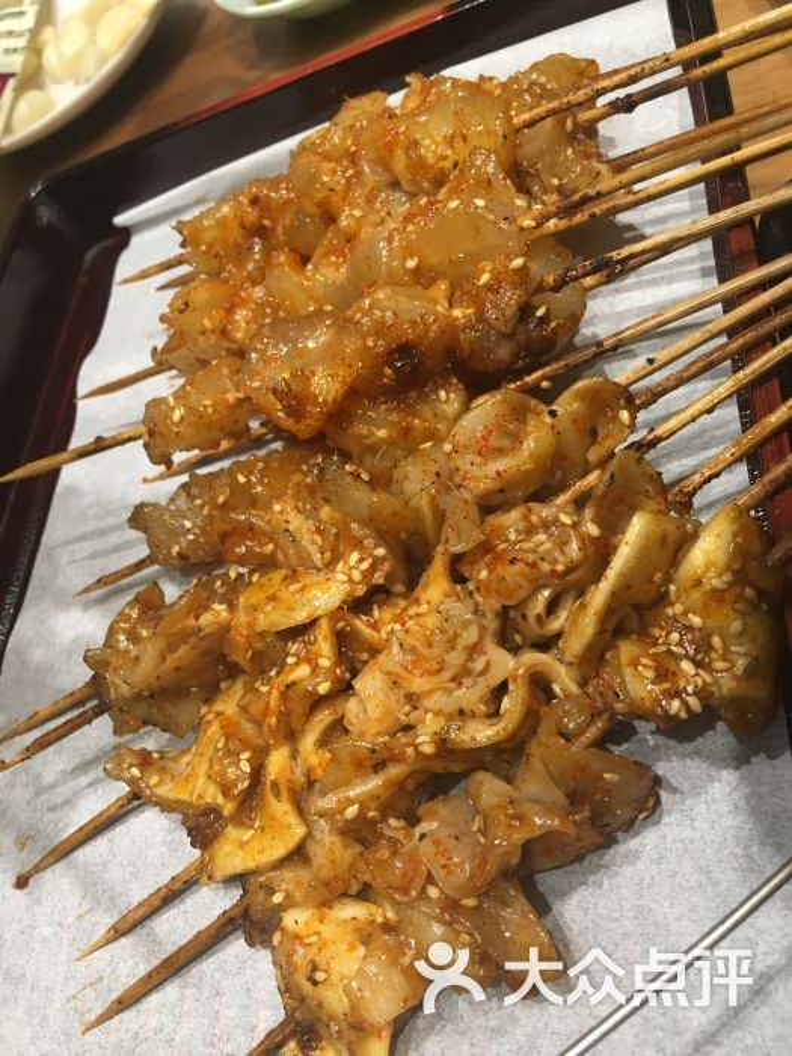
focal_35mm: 29
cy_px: 528
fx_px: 885
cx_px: 396
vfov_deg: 61.7
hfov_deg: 48.2
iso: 50
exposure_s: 1/33
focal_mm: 4.15
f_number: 2.2
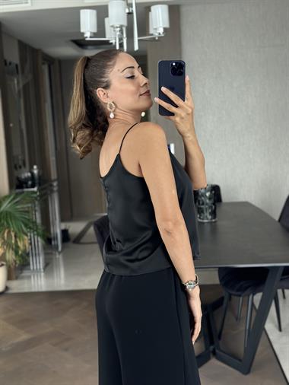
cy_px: 192
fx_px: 534
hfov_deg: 30.3
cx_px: 144
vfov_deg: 39.6
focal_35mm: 48
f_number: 1.78
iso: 200
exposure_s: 1/60
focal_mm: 6.86
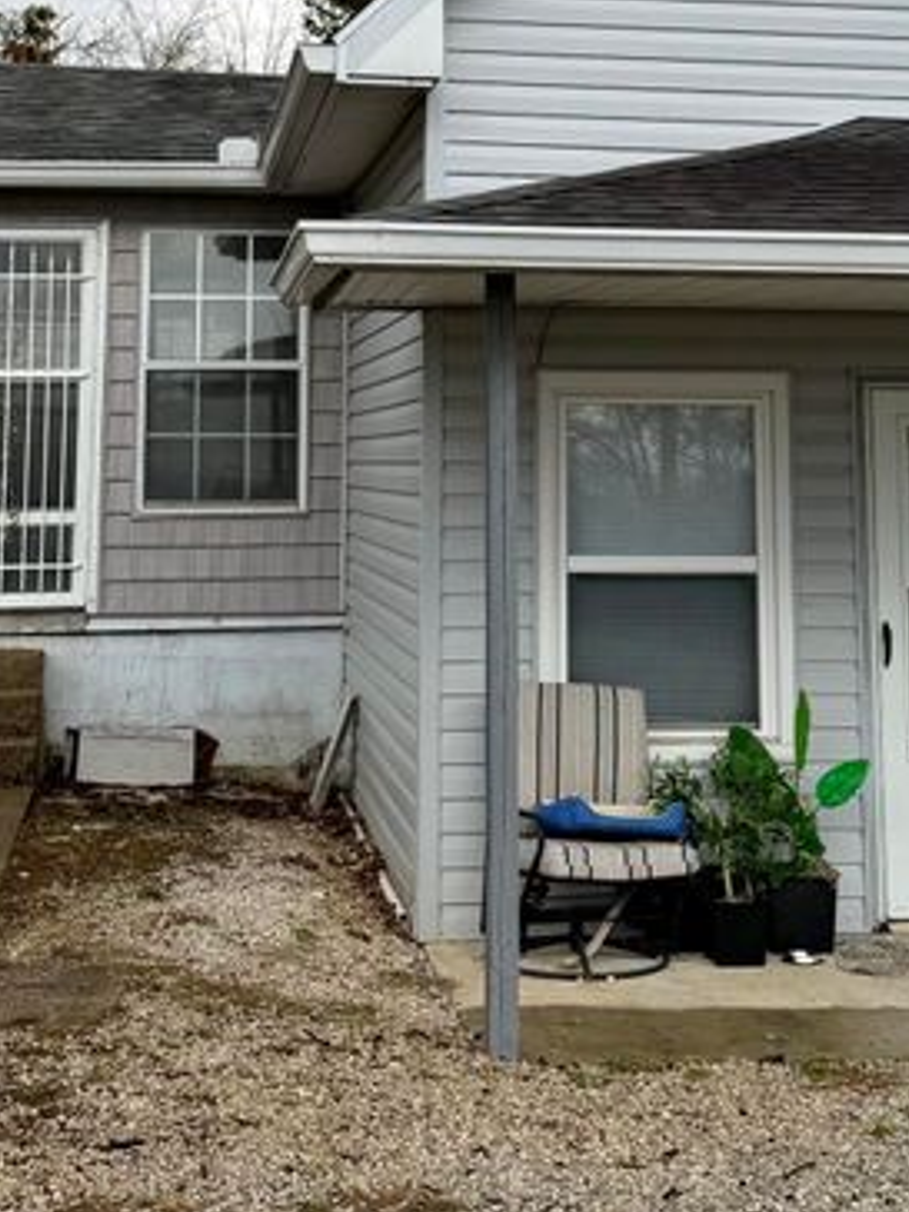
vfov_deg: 39.7
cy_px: 115
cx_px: 450
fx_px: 1541
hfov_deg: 32.9
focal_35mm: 44
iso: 80
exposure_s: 1/2000
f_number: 1.78
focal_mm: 6.76
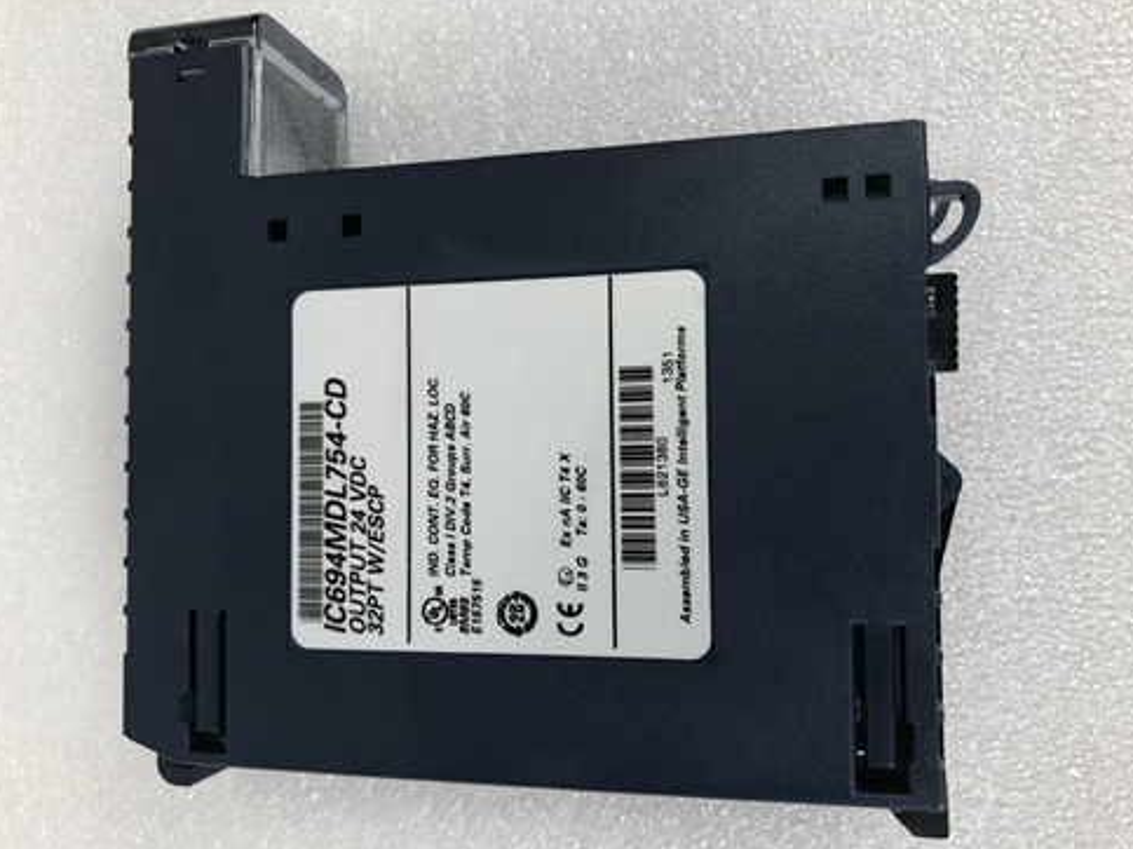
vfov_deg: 48.2
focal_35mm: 29
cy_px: 430
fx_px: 949
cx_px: 572
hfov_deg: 61.7
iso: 25
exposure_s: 1/100
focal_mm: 3.99
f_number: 1.8
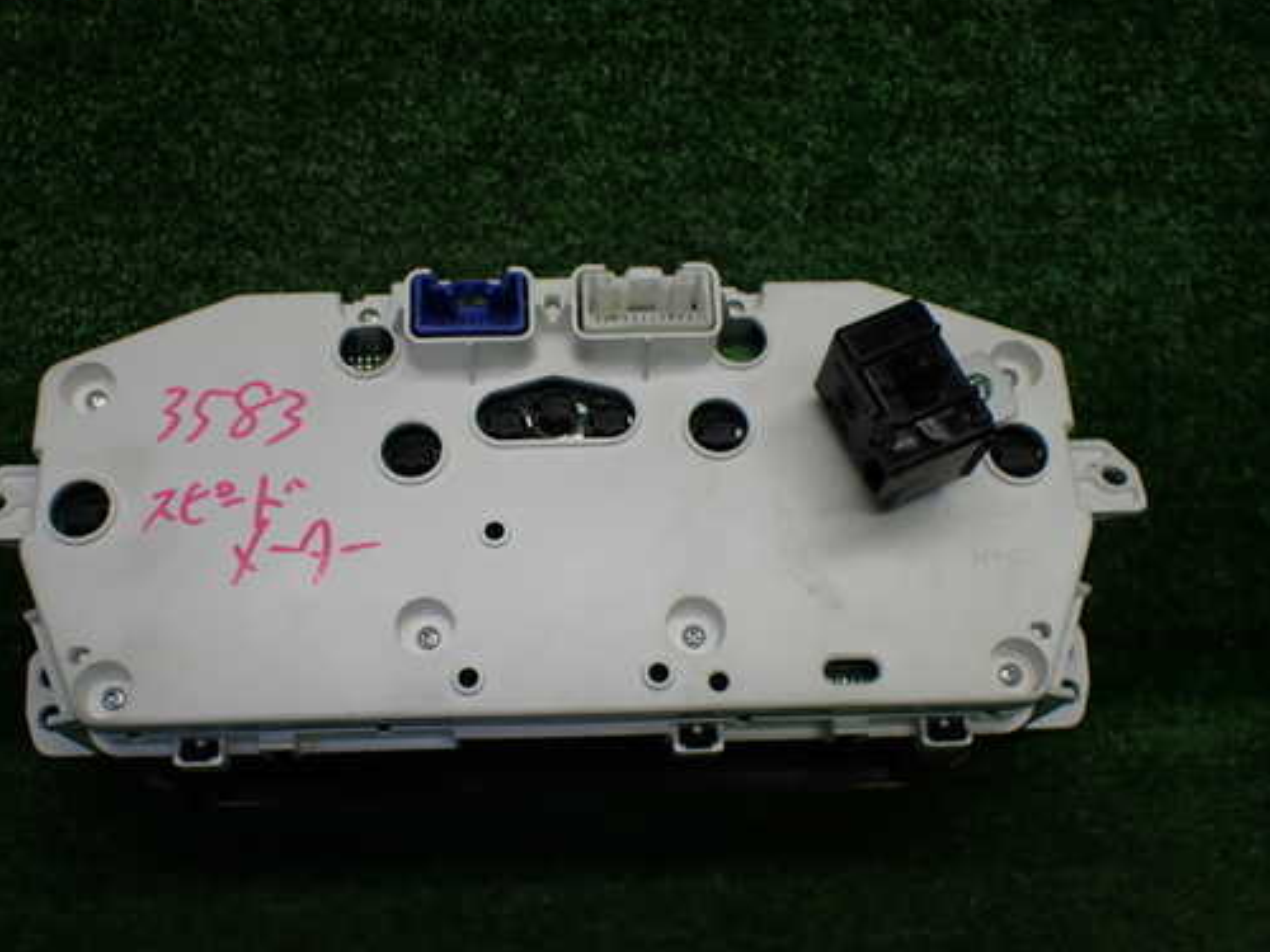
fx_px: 1321
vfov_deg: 39.6
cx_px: 554
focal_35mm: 36
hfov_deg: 51.2
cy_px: 510
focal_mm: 5.4
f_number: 2.3
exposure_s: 1/125
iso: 100
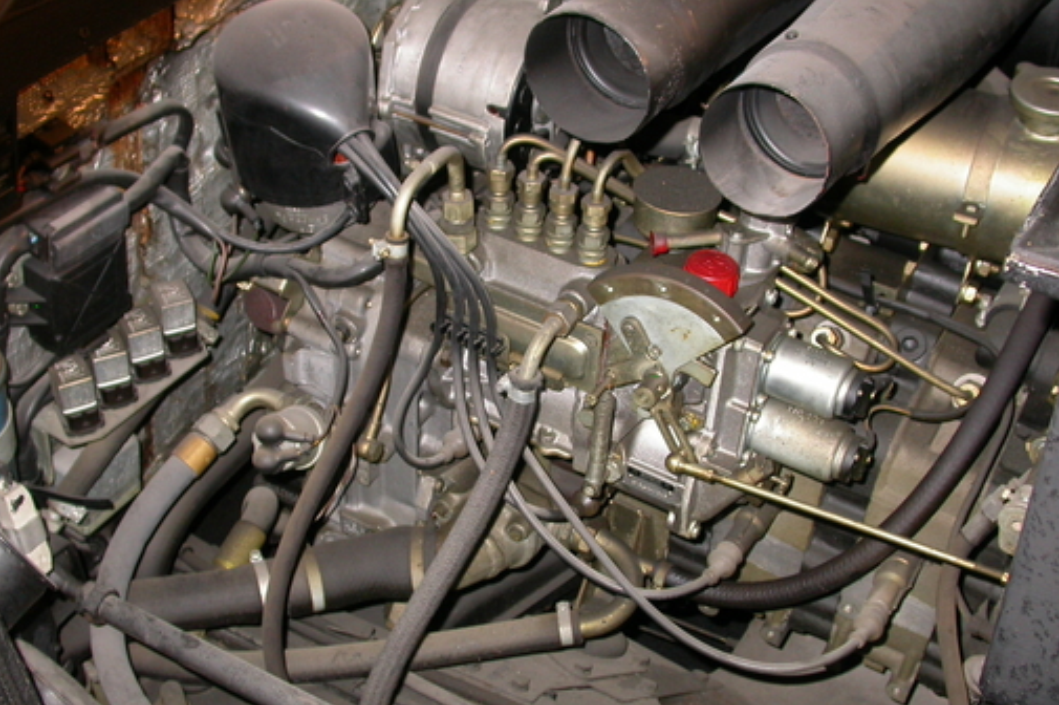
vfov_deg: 28.6
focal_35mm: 47
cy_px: 413
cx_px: 507
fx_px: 1382
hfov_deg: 41.9
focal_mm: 7.85
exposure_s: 1/60
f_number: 2.6
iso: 100
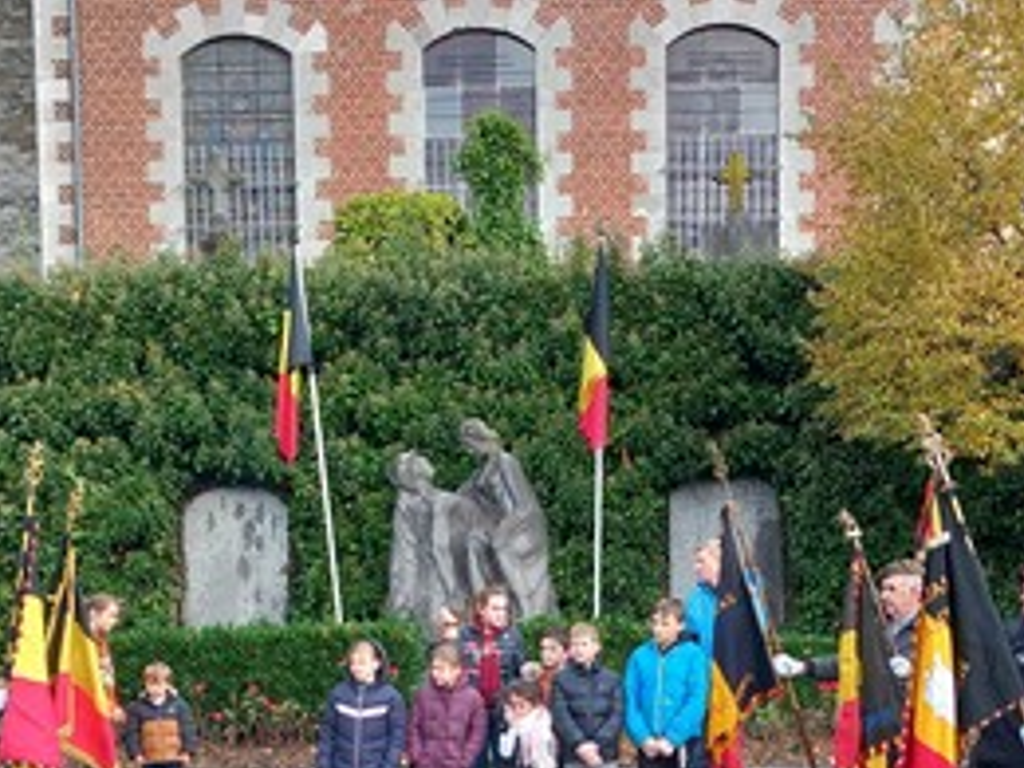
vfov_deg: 26.8
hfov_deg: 36.8
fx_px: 1538
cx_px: 500
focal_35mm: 52
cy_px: 735
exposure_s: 1/50
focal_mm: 4
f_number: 1.8
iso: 50
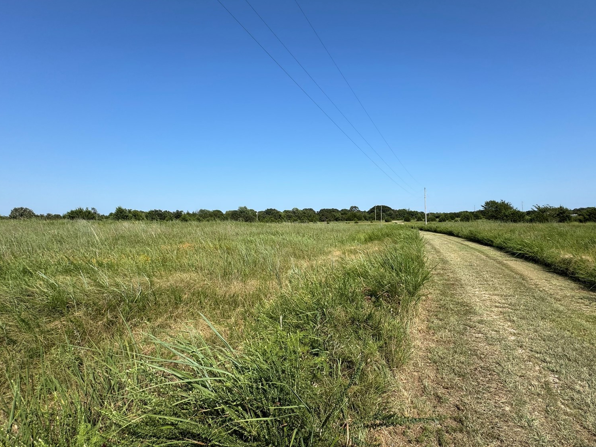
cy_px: 206
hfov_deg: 87.7
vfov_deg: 71.5
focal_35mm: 18
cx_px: 315
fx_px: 310
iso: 40
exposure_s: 1/1880
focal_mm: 2.22
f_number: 2.2
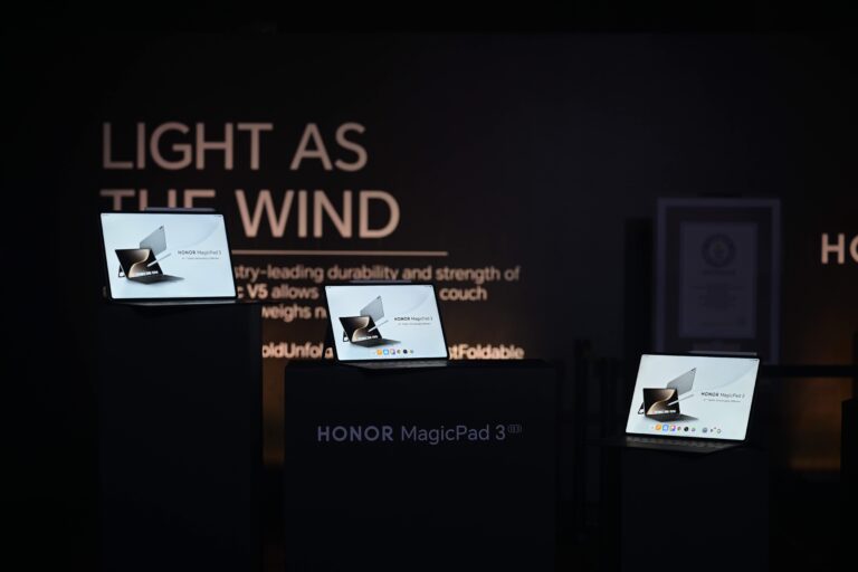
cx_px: 429
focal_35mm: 70
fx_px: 1668
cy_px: 286
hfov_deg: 28.8
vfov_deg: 19.5
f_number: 3.5
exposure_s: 1/200
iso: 500
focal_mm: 70
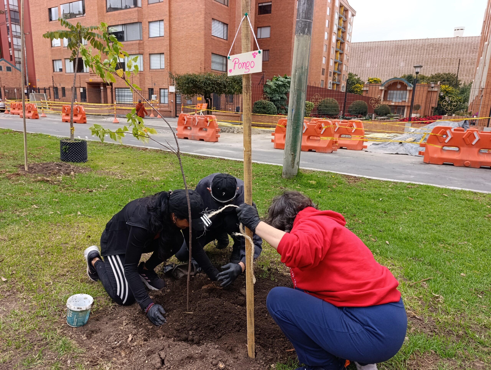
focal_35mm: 23
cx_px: 246
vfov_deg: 59.0
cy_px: 185
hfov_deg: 73.8
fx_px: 327
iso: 50
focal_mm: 6.14
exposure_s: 1/168
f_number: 1.6
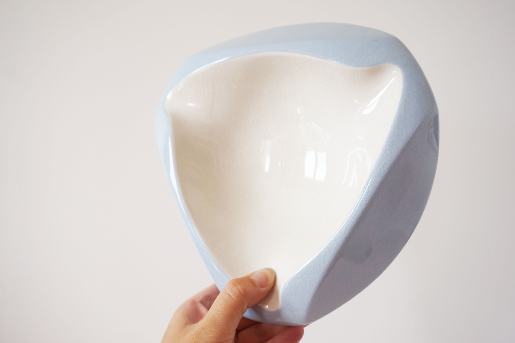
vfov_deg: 35.5
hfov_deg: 51.3
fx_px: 536
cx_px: 258
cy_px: 172
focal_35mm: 38
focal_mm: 25
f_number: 4.5
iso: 100
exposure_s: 1/60
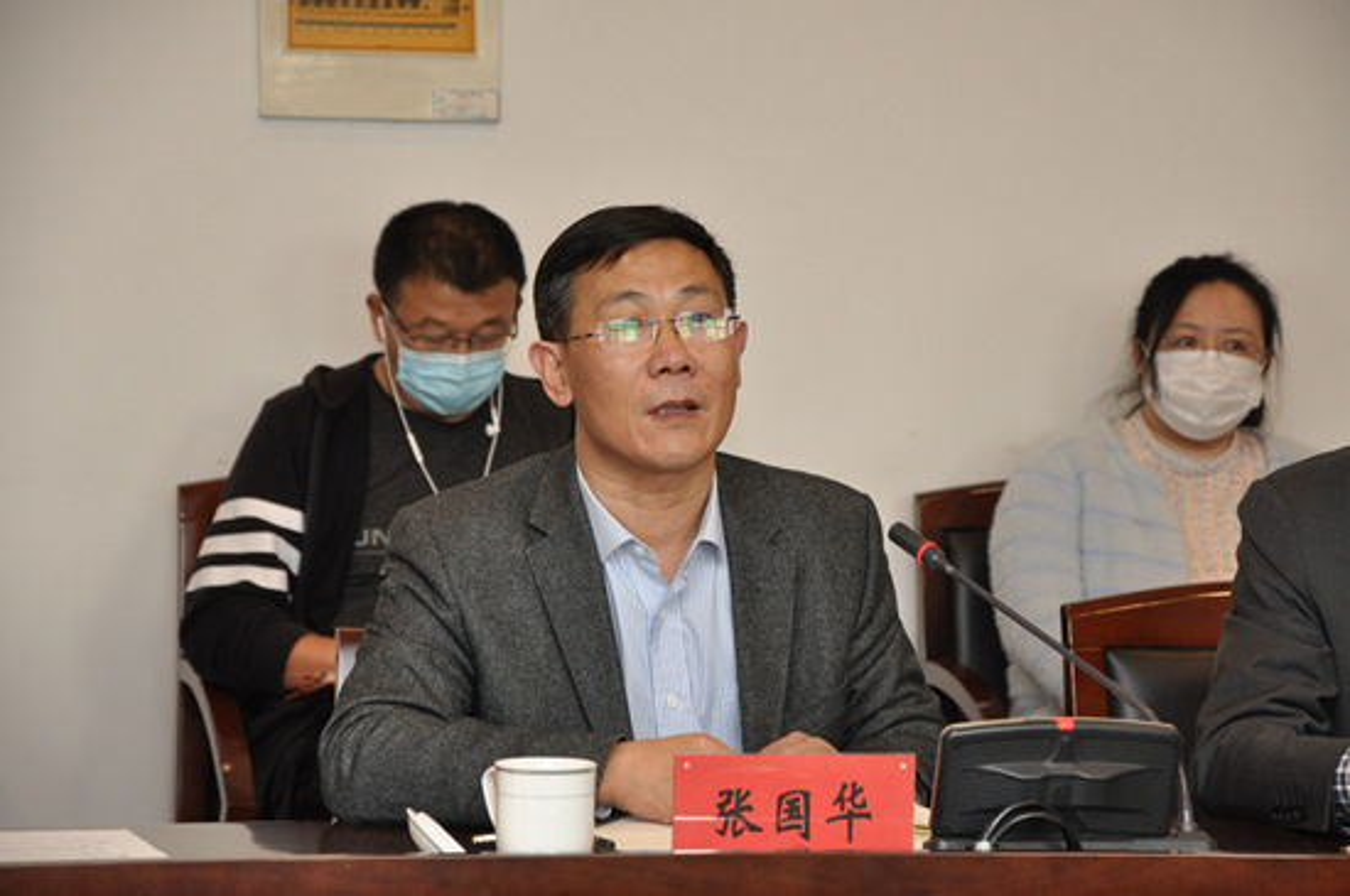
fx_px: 5167
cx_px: 675
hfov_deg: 14.9
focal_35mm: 138
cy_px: 448
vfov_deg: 9.9
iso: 800
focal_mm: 92
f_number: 5.6
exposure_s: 1/60
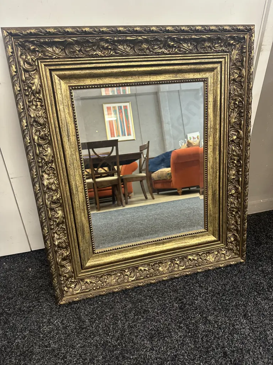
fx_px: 252
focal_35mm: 24
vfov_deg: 71.6
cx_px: 136
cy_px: 182
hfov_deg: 56.8
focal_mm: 6.86
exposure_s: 1/50
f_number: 1.78
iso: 250
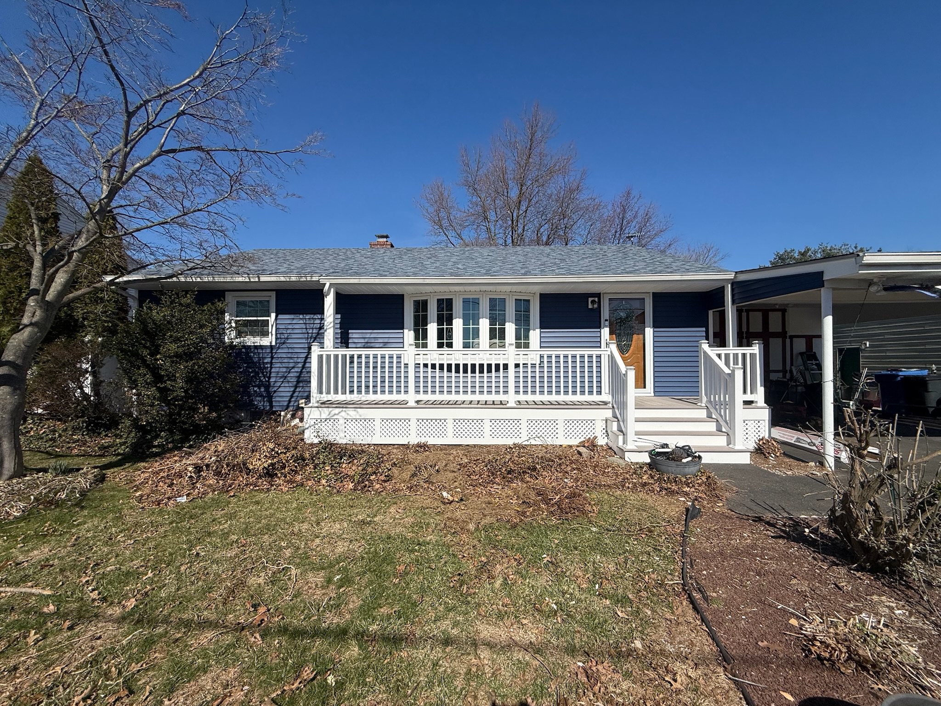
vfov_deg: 85.7
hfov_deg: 102.1
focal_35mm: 14
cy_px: 353
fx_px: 381
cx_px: 470
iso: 50
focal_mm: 2.22
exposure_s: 1/6173
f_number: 2.2
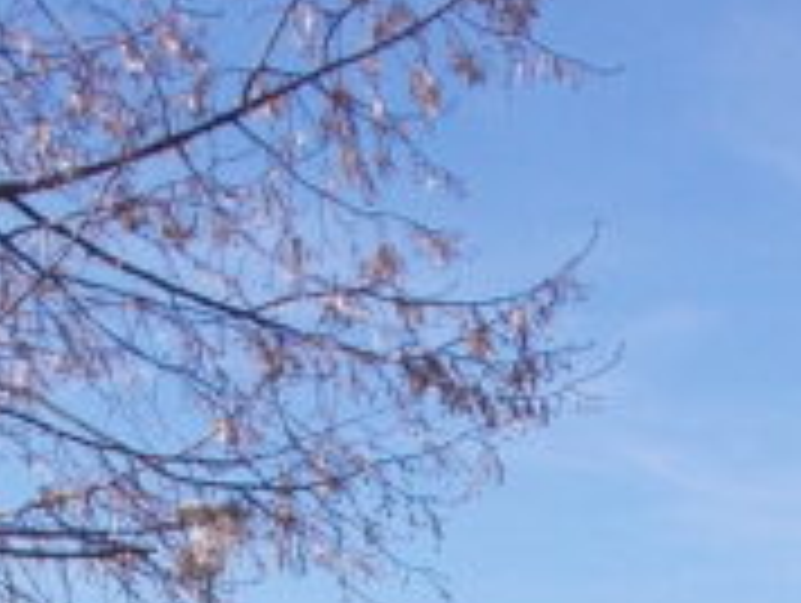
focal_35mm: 125
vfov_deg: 10.8
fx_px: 2896
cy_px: 1246
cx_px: 482
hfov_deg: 15.7
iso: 80
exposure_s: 1/500
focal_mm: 4.1
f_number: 3.3
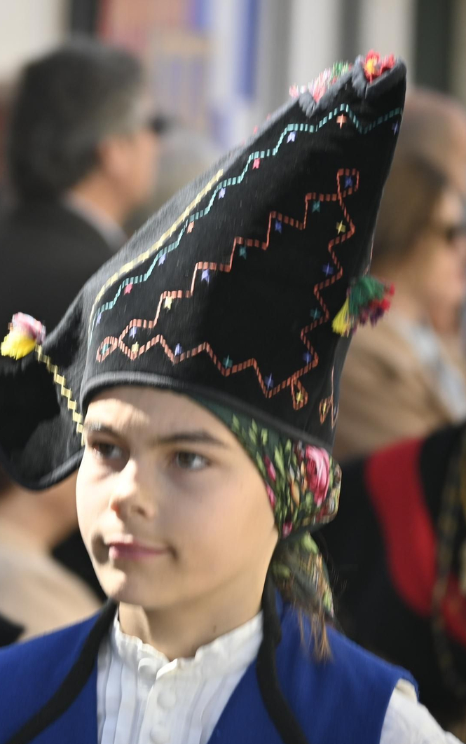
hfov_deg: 3.6
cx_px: 25
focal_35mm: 368
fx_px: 7473
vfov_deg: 5.7
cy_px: 372
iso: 200
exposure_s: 1/400
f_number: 5.6
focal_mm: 160
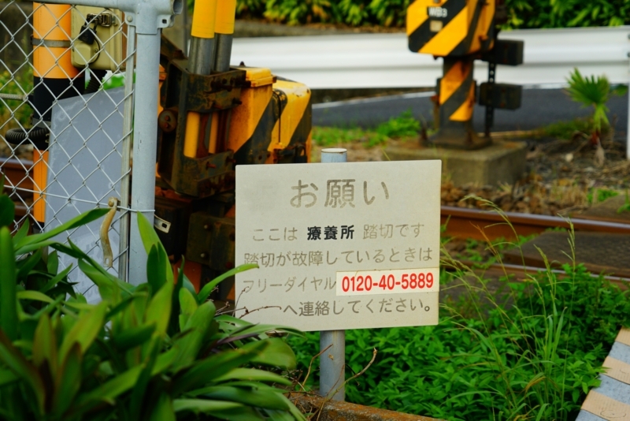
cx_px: 315
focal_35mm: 103
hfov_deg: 19.8
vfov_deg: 13.3
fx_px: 1803
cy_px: 210
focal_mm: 103
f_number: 6.3
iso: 640
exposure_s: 1/500
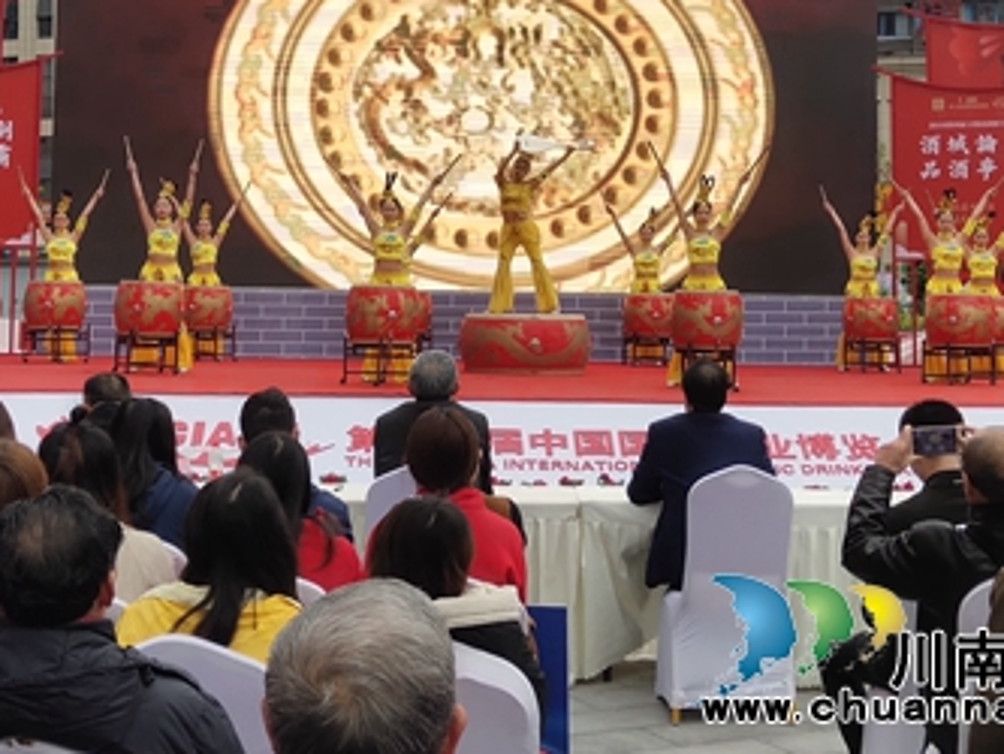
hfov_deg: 27.0
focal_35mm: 72
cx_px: 461
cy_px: 192
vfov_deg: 20.3
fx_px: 2089
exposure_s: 1/551
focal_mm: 4.27
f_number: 1.8
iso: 50
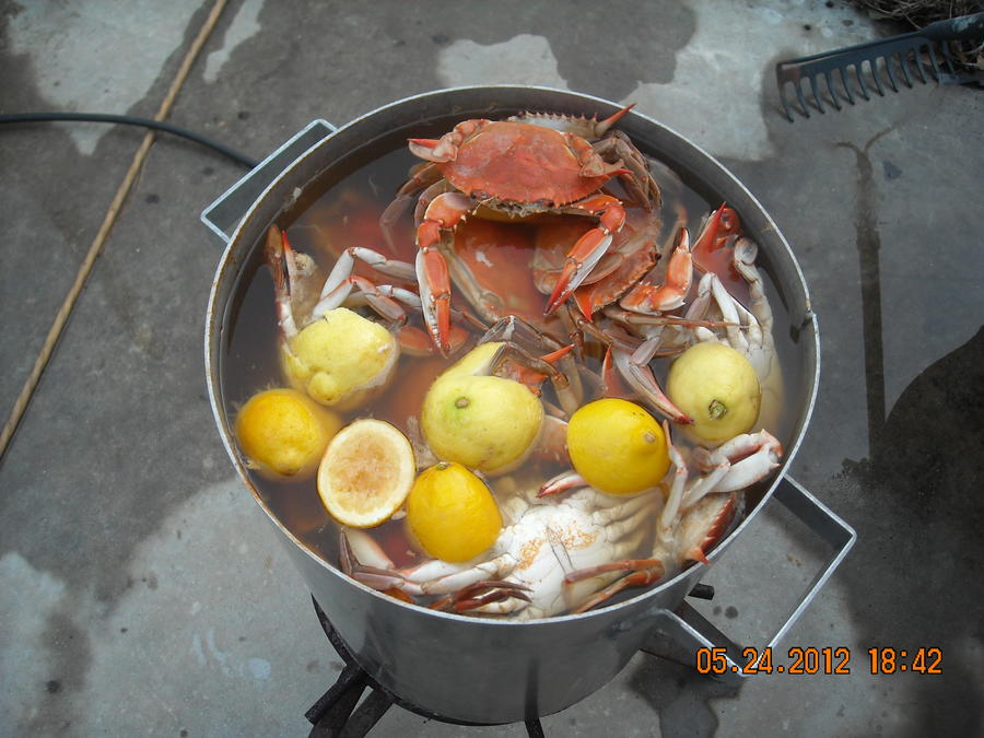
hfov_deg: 52.6
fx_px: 995
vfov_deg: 40.7
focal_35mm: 35
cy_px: 369
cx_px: 492
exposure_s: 1/74
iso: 64
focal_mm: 5.7
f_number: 2.8
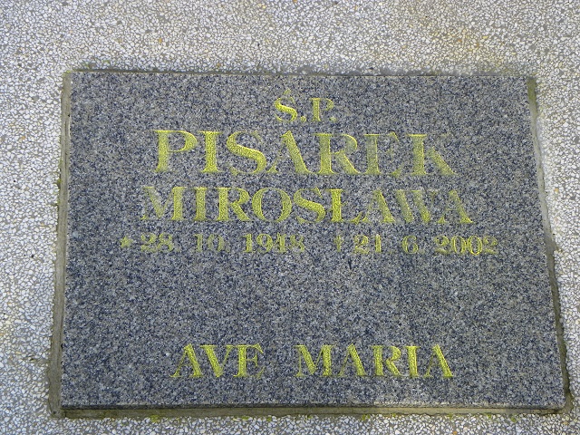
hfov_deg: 23.0
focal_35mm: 85
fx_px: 1424
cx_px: 290
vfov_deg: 17.4
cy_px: 218
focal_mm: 15.1
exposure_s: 1/160
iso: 64
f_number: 4
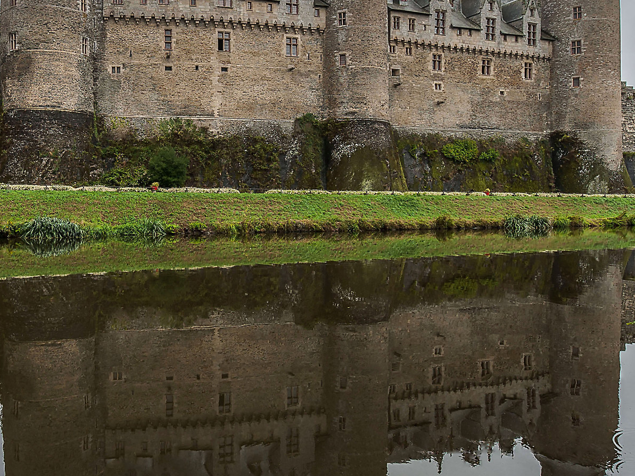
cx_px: 184
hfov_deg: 59.4
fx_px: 532
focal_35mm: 29
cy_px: 208
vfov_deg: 48.1
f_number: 8
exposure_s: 1/60
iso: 200
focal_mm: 15
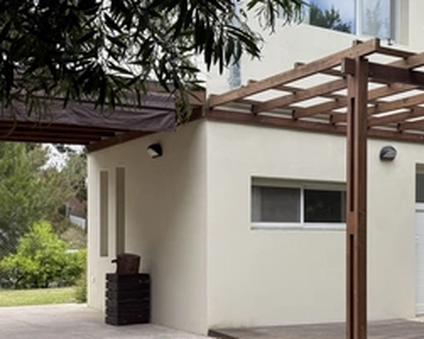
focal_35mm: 41
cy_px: 236
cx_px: 314
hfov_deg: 43.4
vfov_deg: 36.0
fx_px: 515
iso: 80
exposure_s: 1/858
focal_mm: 6.76
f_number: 1.78
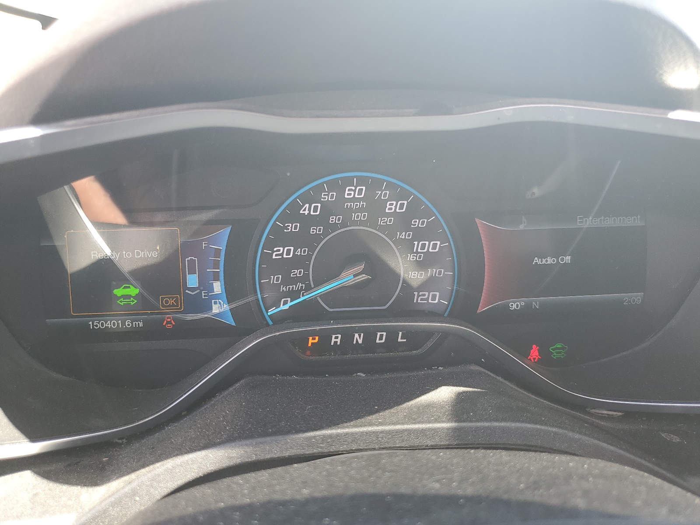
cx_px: 350
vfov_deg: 53.1
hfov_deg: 67.3
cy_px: 262
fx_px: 526
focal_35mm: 26
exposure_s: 1/120
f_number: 1.5
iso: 51
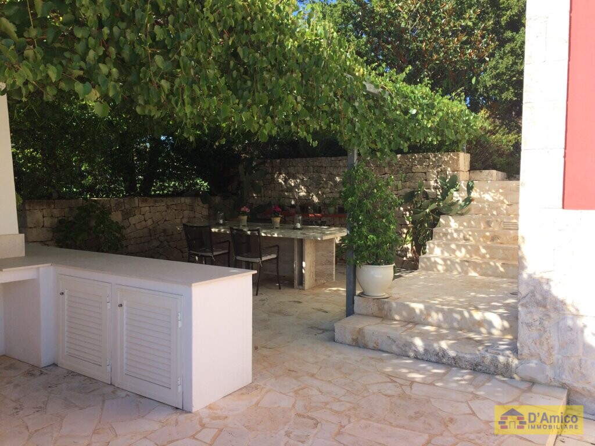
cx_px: 298
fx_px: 498
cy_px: 223
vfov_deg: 48.2
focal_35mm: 29
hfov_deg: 61.7
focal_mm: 4.15
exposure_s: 1/820
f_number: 2.2
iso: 32
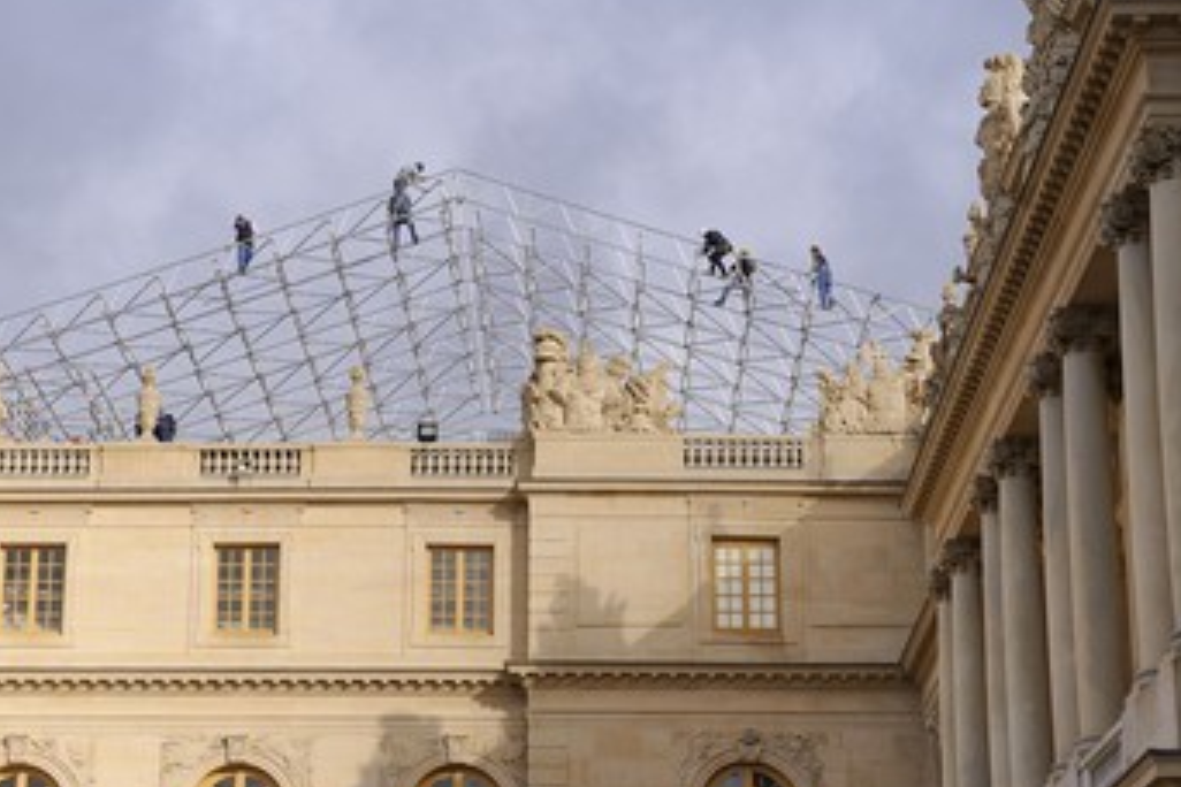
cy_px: 435
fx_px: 2821
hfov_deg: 23.6
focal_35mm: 86
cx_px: 502
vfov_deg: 15.9
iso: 200
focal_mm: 70
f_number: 14
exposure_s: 1/160
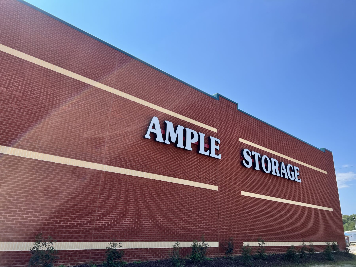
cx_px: 178
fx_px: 267
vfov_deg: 53.1
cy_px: 134
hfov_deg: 67.3
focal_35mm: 26
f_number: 1.5
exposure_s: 1/3257
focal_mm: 5.7
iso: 50
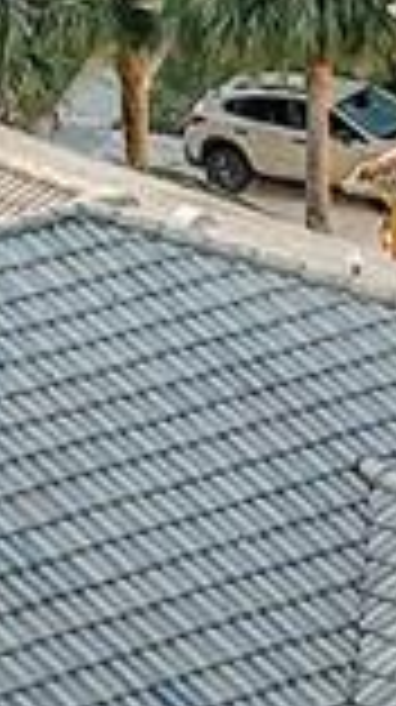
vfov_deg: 8.1
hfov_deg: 4.6
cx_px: 306
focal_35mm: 266
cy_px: 378
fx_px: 4979
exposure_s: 1/1600
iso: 400
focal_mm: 12.3
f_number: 2.8
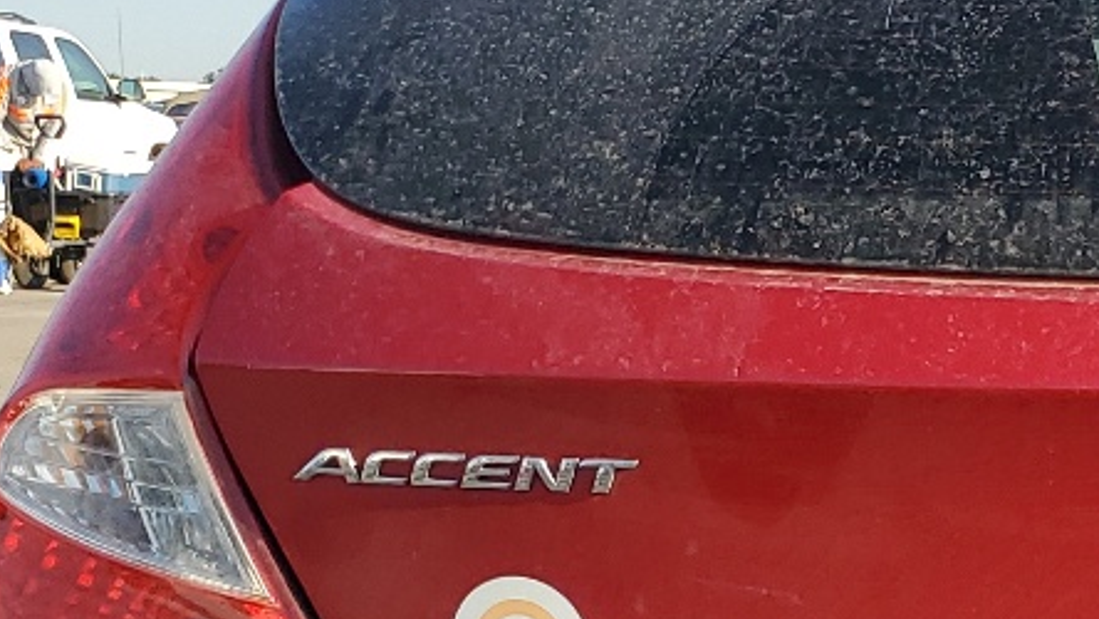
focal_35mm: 102
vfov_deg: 11.5
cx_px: 1332
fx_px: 2973
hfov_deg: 19.7
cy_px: 881
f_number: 1.5
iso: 50
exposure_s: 1/1429
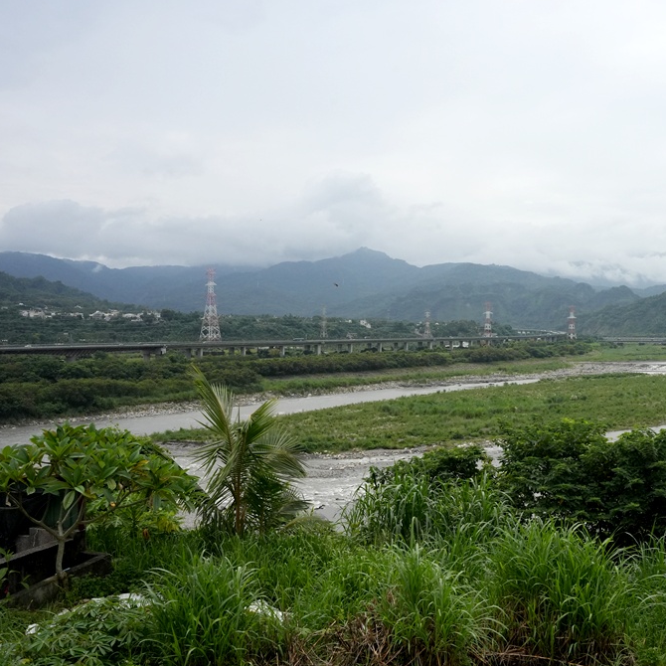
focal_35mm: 40
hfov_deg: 41.0
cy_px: 338
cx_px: 503
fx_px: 860
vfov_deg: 42.3
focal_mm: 30.4
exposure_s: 1/4000
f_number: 11
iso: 2500
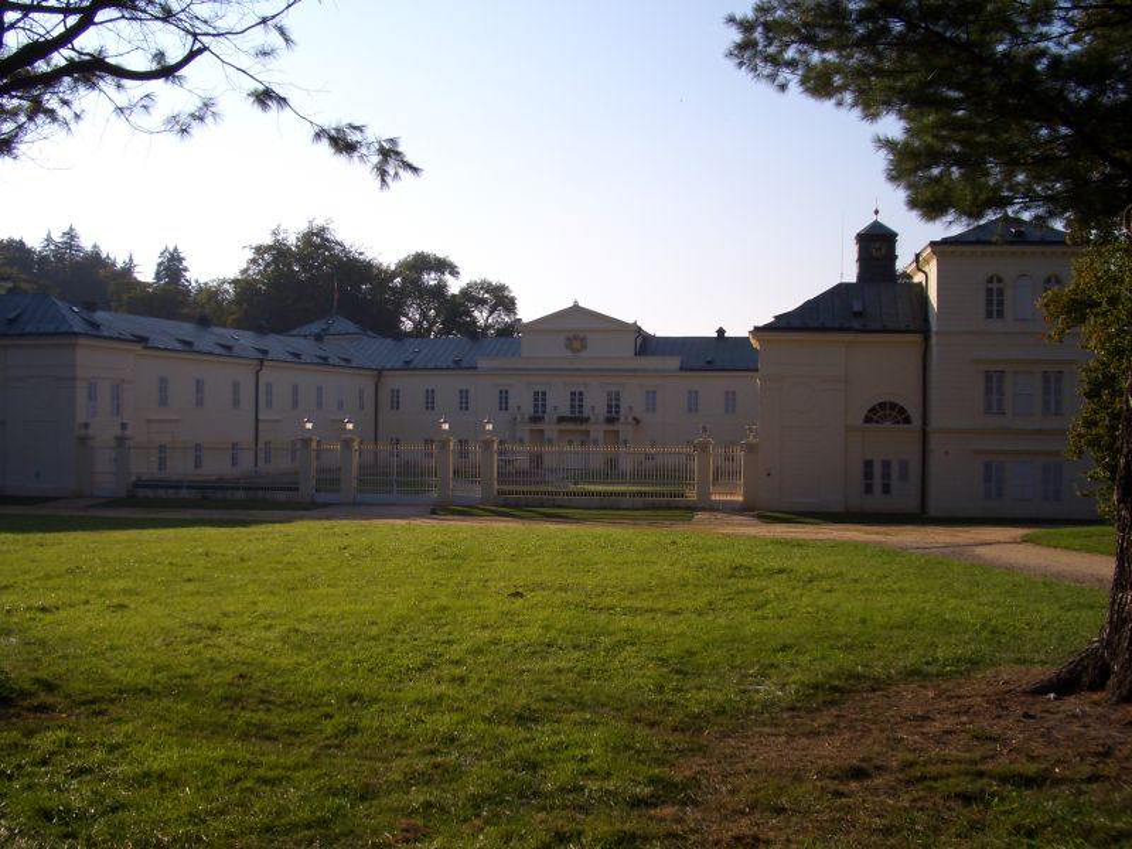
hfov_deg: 52.6
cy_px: 424
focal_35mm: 35
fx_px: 1145
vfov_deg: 40.7
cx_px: 566
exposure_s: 1/400
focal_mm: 5.8
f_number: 4.3
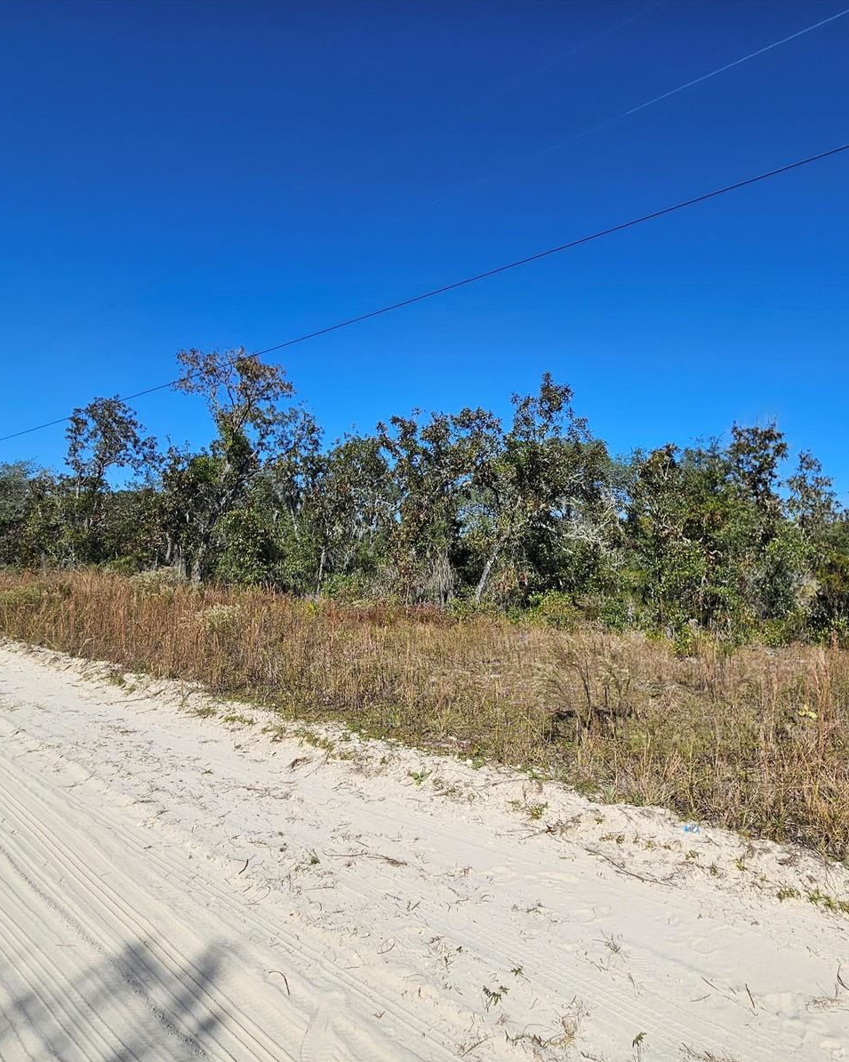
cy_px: 532
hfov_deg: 75.9
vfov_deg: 89.6
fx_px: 534
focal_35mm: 17
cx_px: 517
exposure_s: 1/3758
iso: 50
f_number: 2.2
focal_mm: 2.2
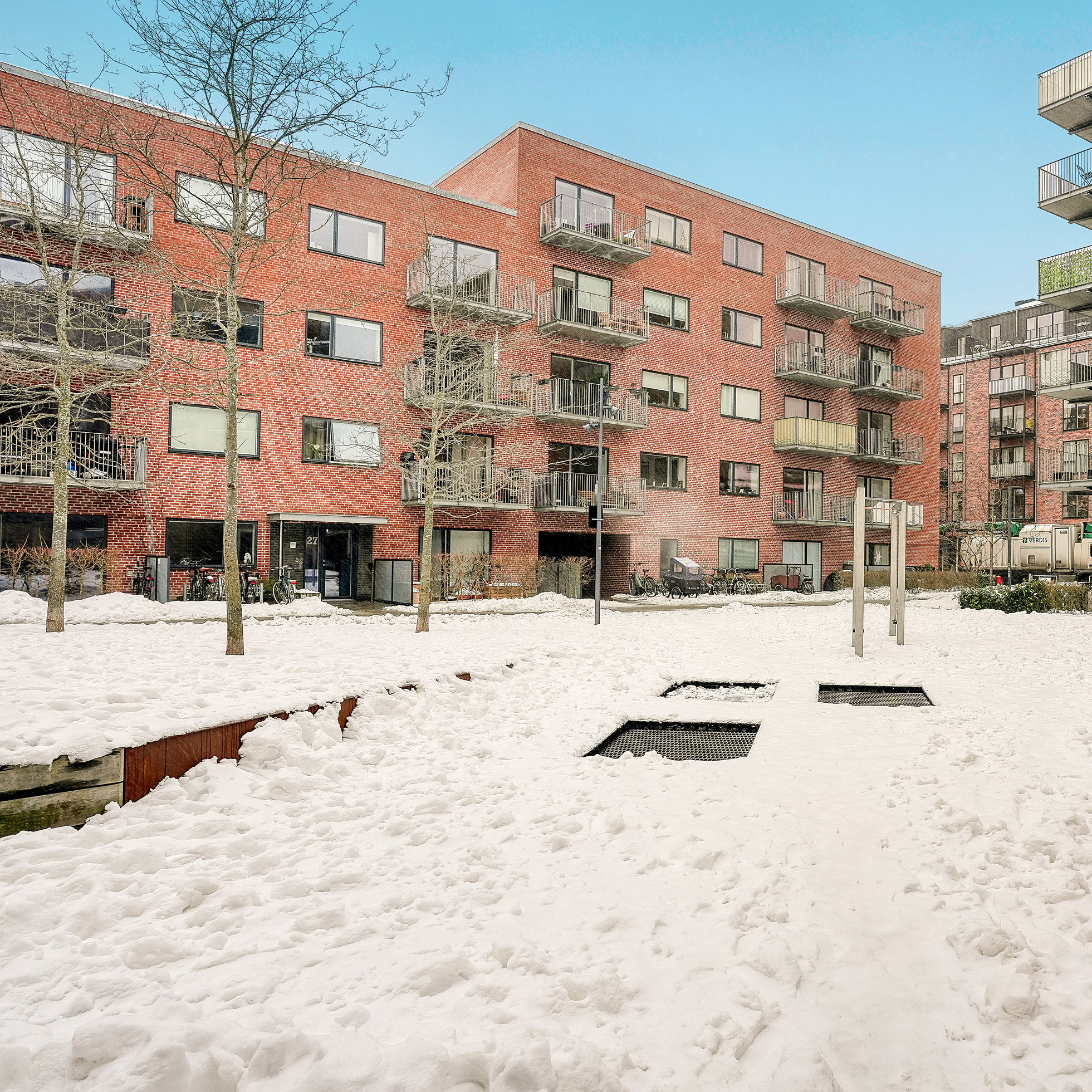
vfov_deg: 60.9
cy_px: 545
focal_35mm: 26
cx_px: 756
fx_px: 928
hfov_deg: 59.1
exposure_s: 1/40
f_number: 8
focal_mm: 20
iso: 400
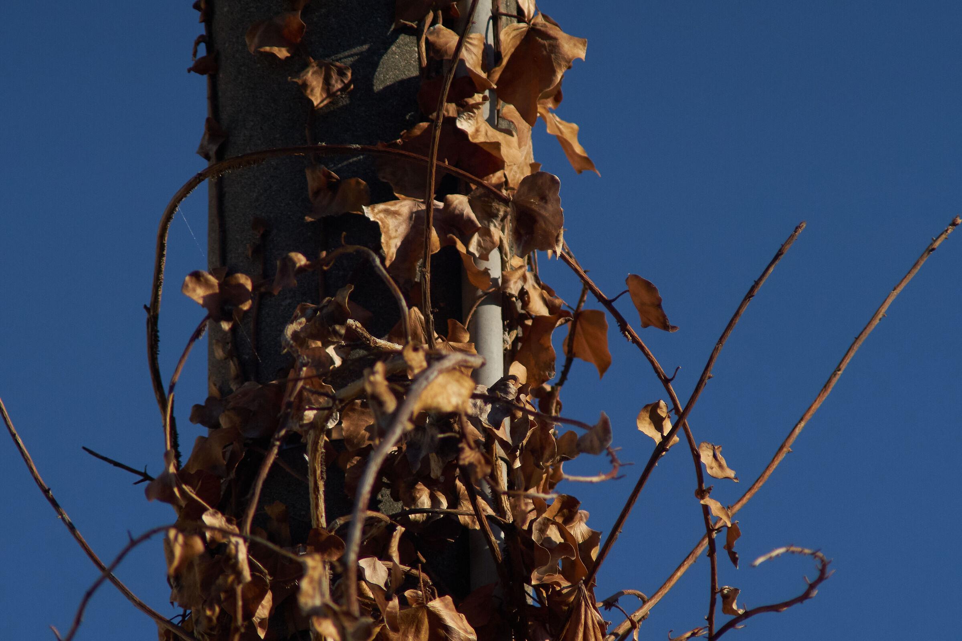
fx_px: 16032
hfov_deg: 3.4
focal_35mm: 600
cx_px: 481
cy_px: 320
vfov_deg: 2.3
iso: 1000
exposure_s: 1/2500
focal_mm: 400
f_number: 11
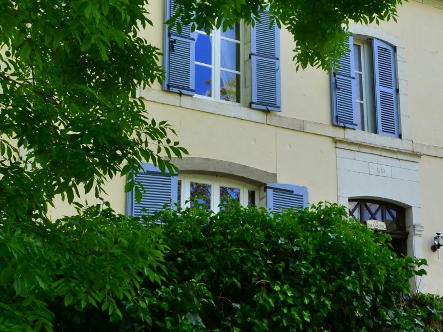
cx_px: 412
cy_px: 170
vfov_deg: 20.2
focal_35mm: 73
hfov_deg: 25.7
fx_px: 935
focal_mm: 20
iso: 400
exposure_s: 1/160
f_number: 9
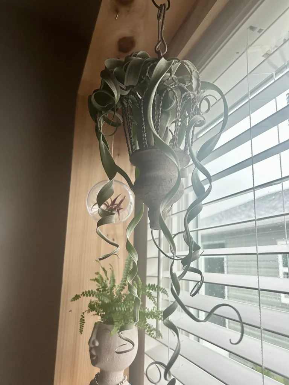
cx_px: 144
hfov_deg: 53.1
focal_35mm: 26
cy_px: 192
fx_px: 289
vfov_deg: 67.3
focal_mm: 5.7
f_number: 1.5
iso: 250
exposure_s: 1/60
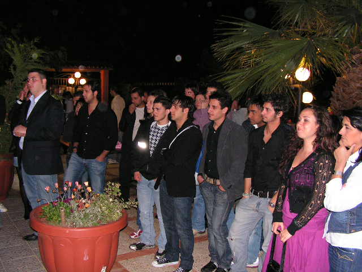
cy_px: 136
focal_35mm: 36
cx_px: 181
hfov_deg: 51.4
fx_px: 376
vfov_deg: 39.7
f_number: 3.2
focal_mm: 6
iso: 200
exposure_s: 1/40
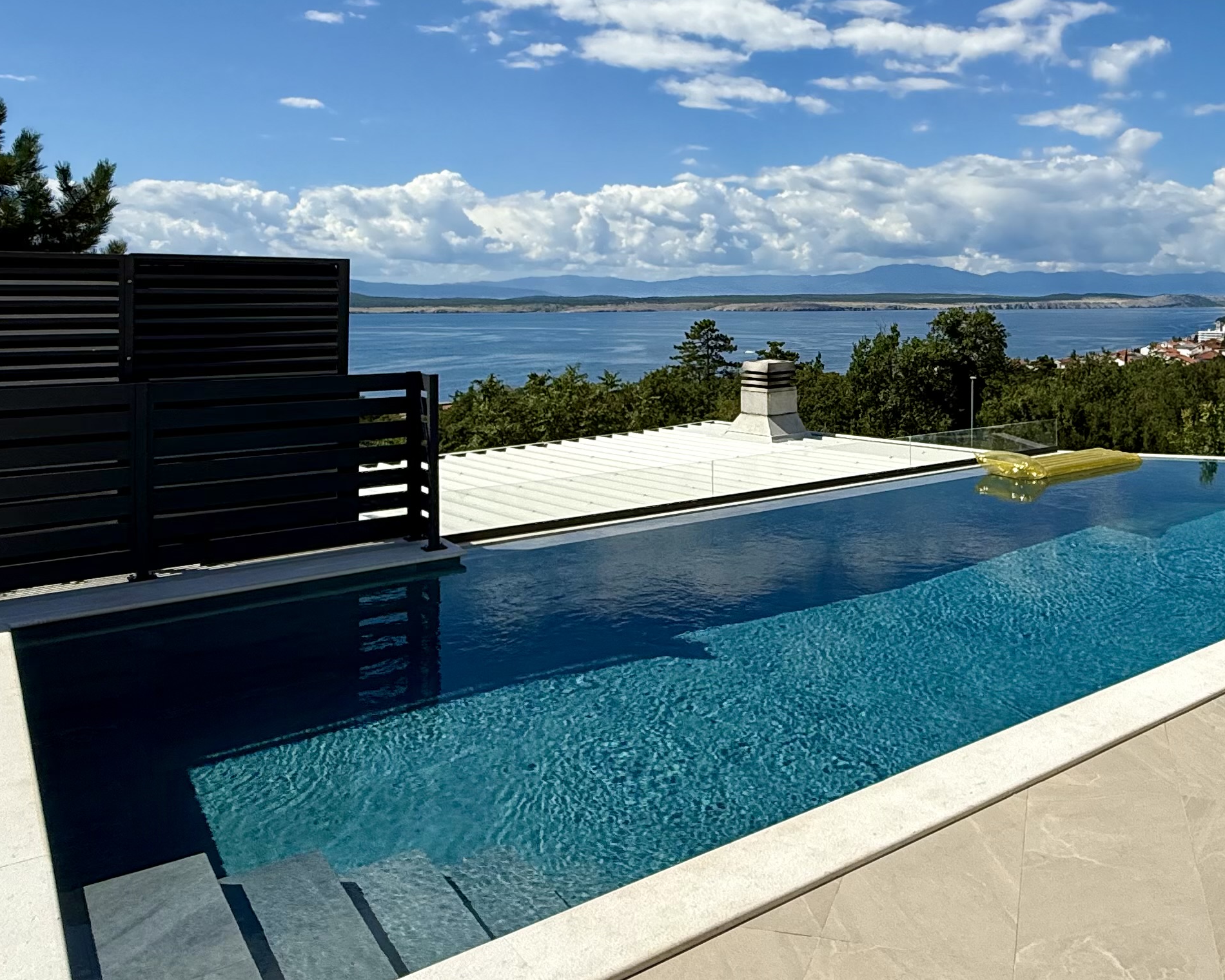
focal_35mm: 29
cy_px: 311
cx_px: 844
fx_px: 1051
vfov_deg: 48.9
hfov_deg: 58.7
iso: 50
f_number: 2.2
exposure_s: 1/3891
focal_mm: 2.22
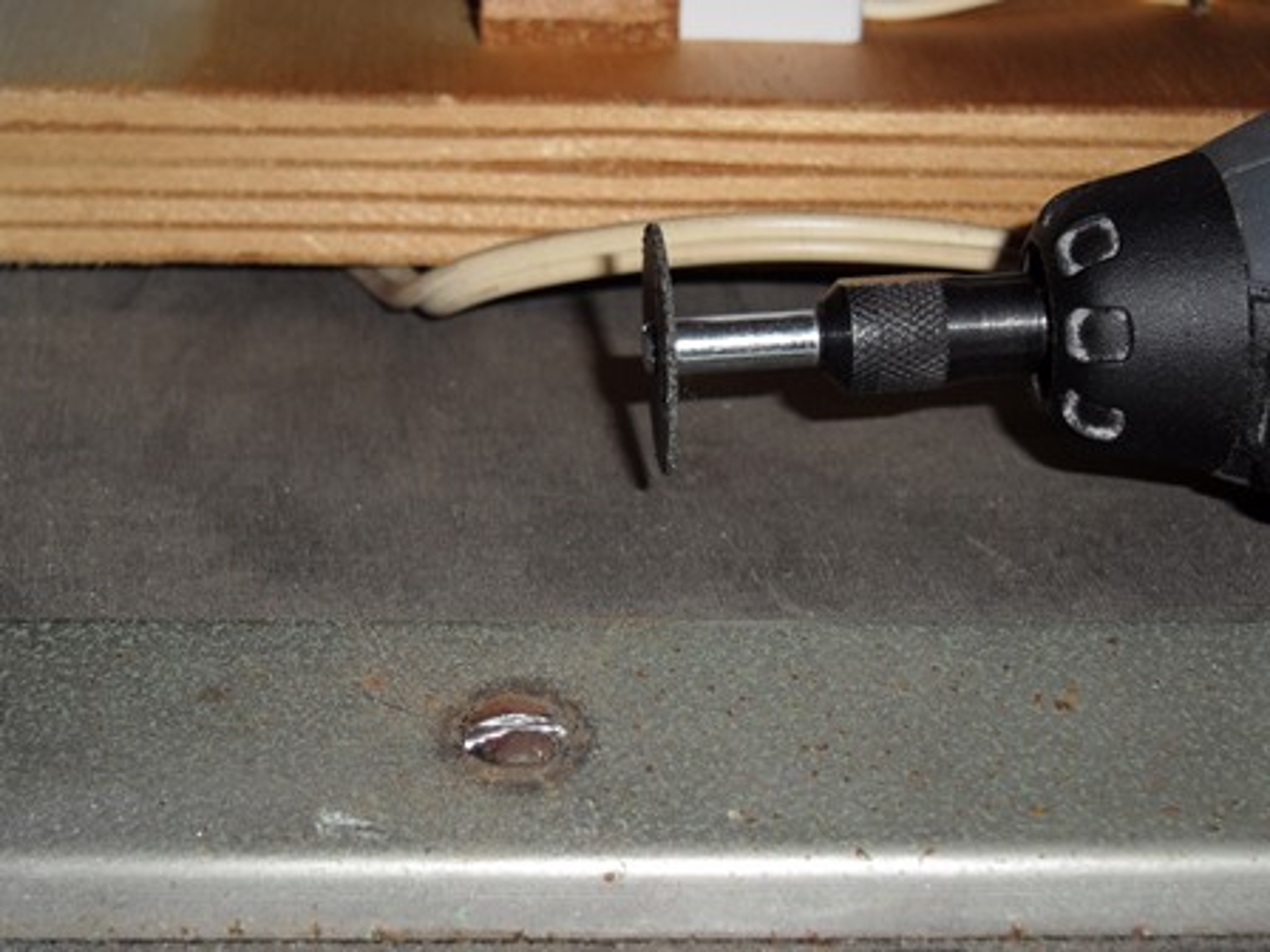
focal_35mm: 59
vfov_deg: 24.8
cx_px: 635
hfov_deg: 32.7
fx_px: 2165
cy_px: 476
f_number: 11.3
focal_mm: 10.6
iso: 100
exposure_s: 1/60
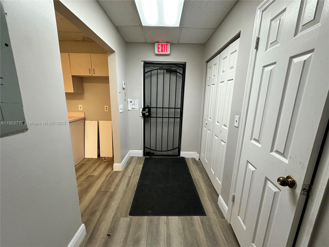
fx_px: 133
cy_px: 124
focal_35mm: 14
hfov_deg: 102.1
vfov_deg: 85.7
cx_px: 164
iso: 250
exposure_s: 1/120
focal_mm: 2.22
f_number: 2.2
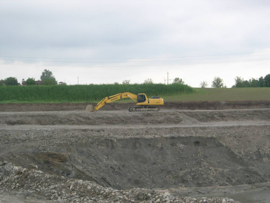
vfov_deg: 13.1
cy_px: 102
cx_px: 135
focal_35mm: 113
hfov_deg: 17.4
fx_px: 882
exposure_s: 1/84.2
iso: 100
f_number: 8.2
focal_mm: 23.4
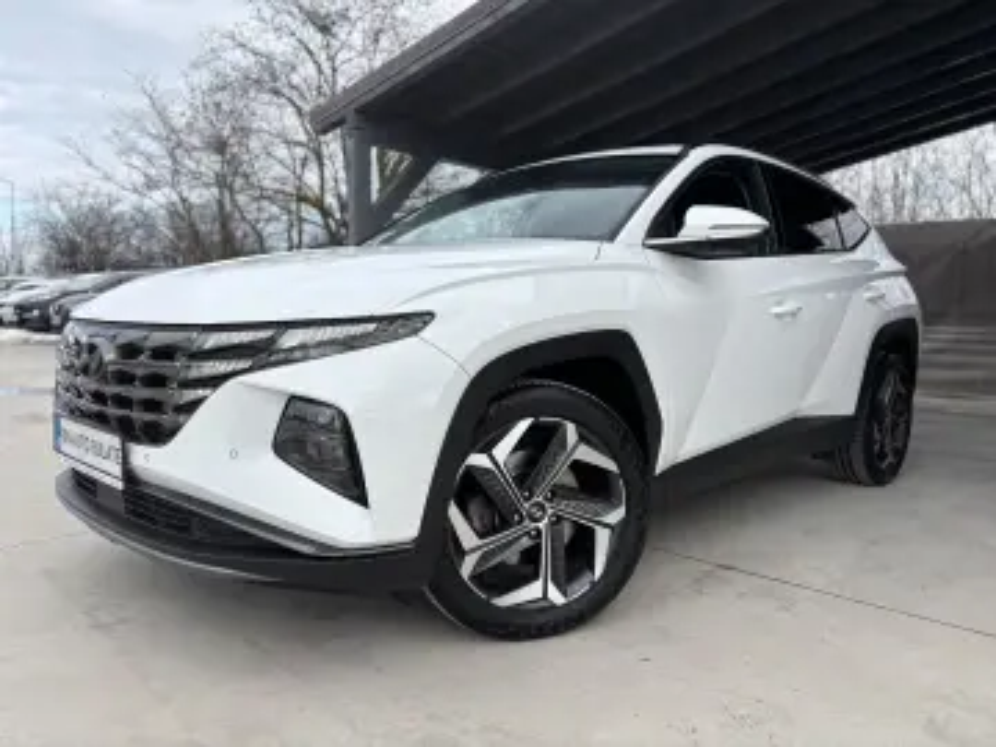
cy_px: 374
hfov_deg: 67.3
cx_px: 498
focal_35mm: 26
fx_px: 748
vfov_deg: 53.1
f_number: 1.6
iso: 50
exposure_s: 1/2639
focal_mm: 5.96
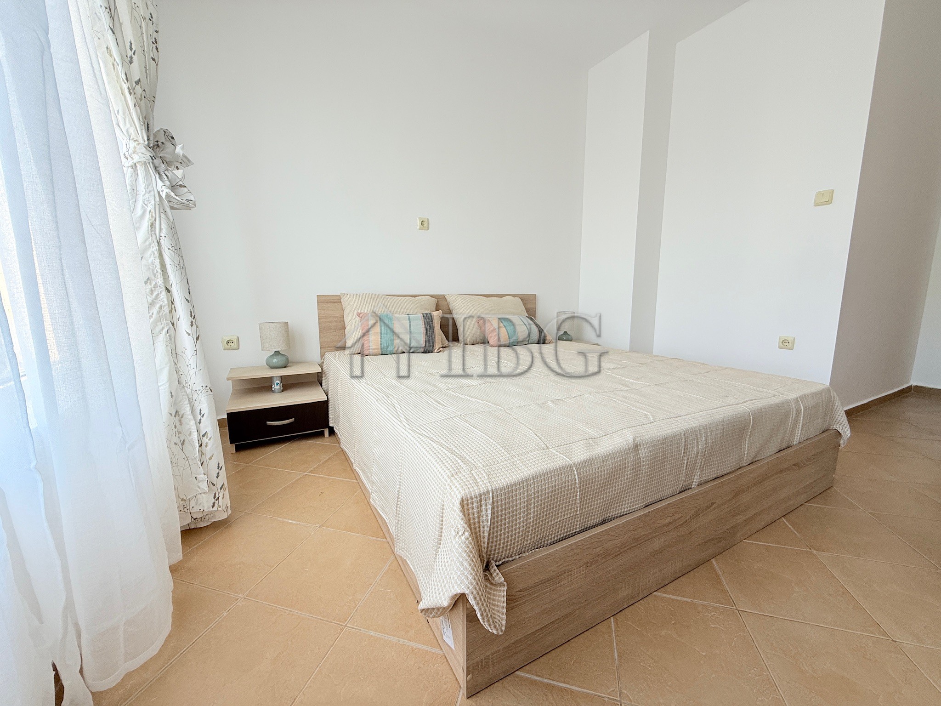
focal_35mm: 14
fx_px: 381
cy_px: 353
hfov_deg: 102.1
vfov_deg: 85.7
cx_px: 470
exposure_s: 1/99
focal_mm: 2.22
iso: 80
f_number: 2.2
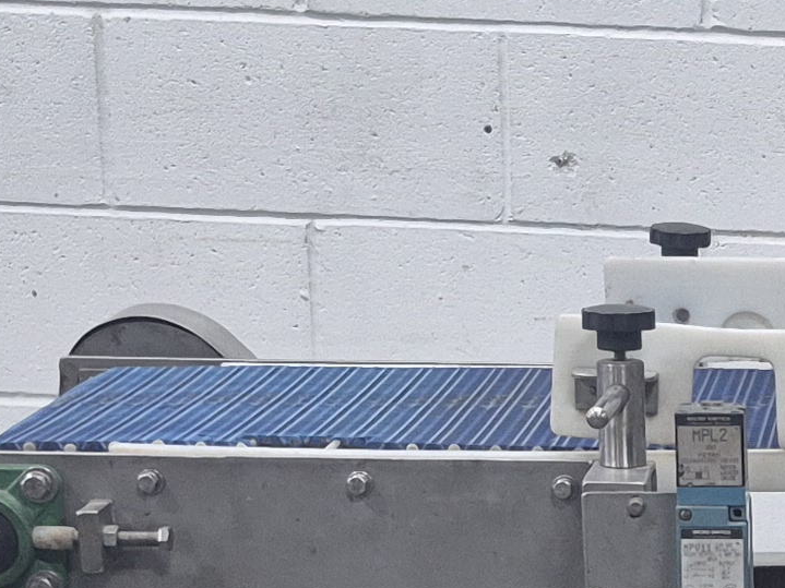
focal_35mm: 128
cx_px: 1140
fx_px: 2902
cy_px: 756
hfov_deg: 14.5
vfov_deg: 11.3
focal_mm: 5.4
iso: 250
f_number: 1.8
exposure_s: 1/120
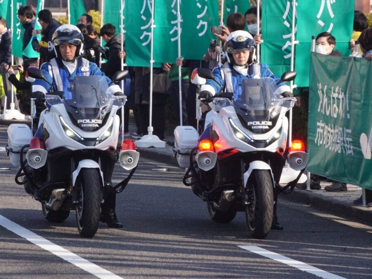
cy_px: 139
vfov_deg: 5.7
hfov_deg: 7.6
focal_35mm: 261
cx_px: 163
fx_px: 2804
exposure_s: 1/640
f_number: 18
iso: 3200
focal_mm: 160
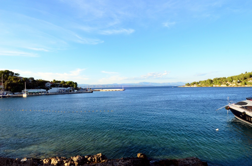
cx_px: 126
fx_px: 126
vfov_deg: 67.1
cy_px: 83
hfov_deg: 90.1
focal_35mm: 18
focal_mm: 12
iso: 1000
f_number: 22
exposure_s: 1/80
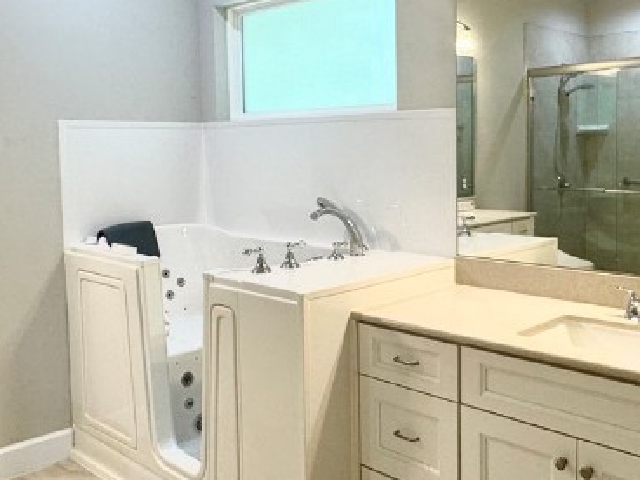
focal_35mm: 39
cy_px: 197
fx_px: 721
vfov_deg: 36.7
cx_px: 343
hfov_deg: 47.8
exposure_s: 1/120
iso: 160
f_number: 2.2
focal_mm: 2.22
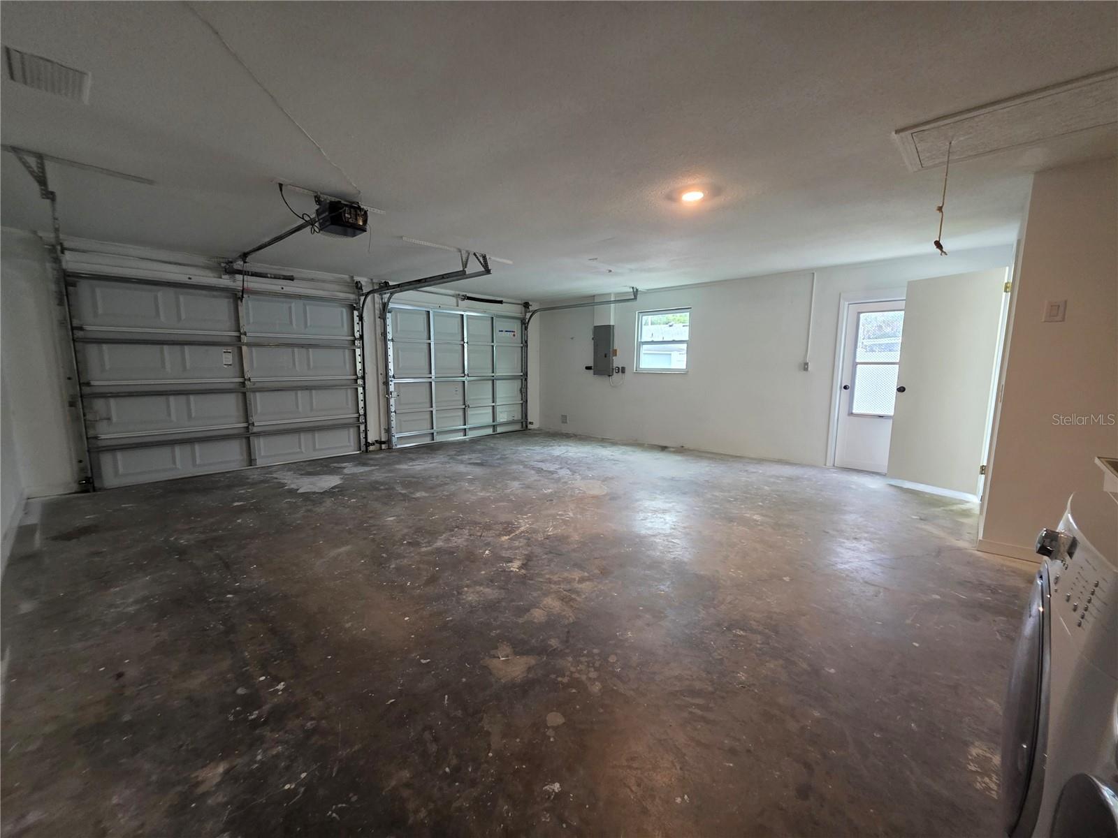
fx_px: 420
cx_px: 559
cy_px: 419
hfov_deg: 106.2
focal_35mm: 13
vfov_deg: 89.9
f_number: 1.9
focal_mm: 2.2
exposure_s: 1/60
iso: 500
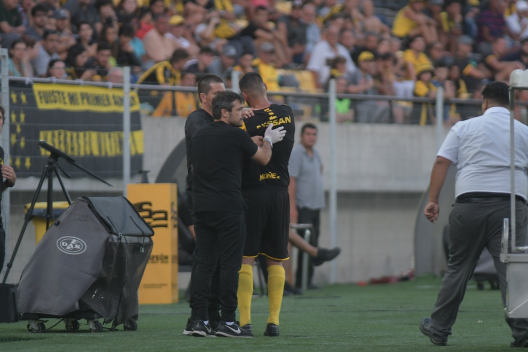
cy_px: 176
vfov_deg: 3.1
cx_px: 264
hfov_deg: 4.6
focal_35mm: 450
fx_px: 6600
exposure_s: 1/500
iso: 800
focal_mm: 300
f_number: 2.8
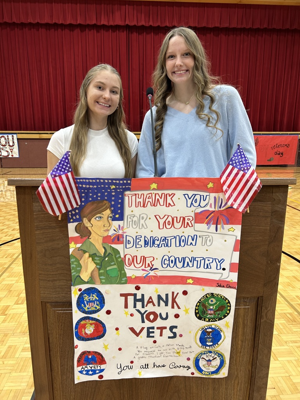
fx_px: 300
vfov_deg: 67.3
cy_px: 200
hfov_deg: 53.1
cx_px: 150
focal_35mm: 26
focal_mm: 5.7
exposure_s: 1/41
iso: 125
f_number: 1.5
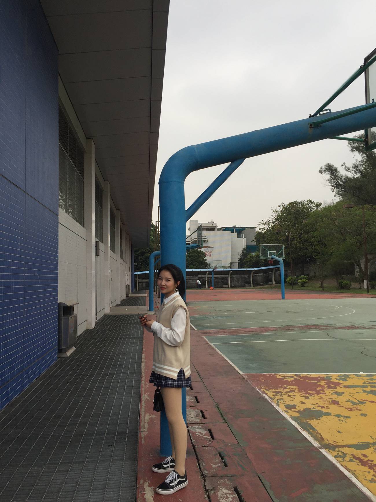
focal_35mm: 29
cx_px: 188
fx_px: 420
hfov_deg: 48.2
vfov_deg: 61.7
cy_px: 251
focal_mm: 4.15
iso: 32
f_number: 2.2
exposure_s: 1/1236
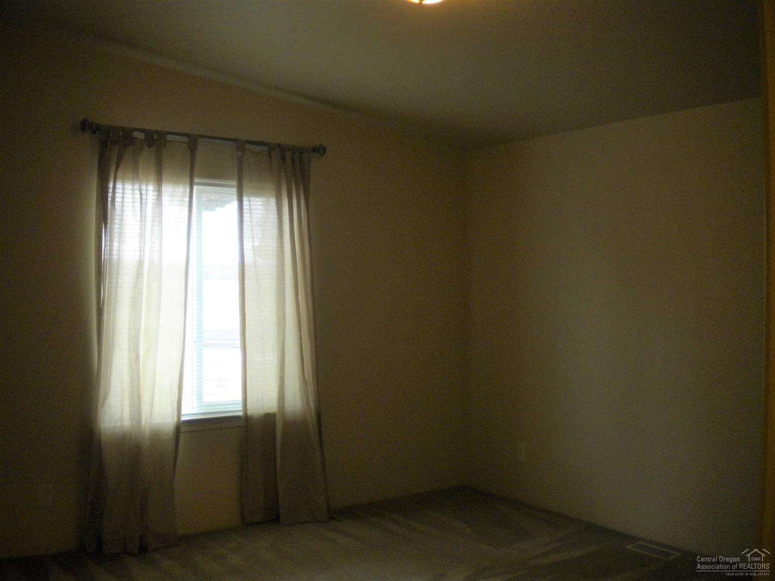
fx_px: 783
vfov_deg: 40.7
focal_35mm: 35
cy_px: 290
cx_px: 388
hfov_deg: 52.6
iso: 242
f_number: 3.1
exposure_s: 1/57.5
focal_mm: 6.3
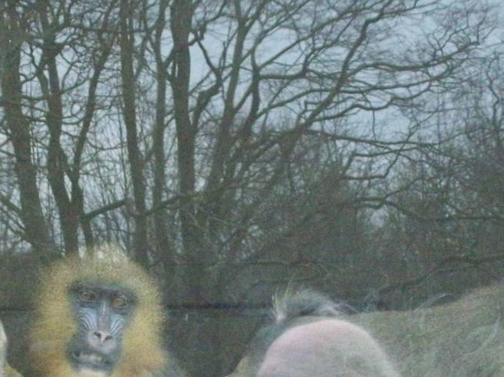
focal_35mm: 212
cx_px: 228
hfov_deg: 9.3
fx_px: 3085
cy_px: 363
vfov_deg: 7.0
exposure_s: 1/223
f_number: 4.3
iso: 433
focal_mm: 14.3
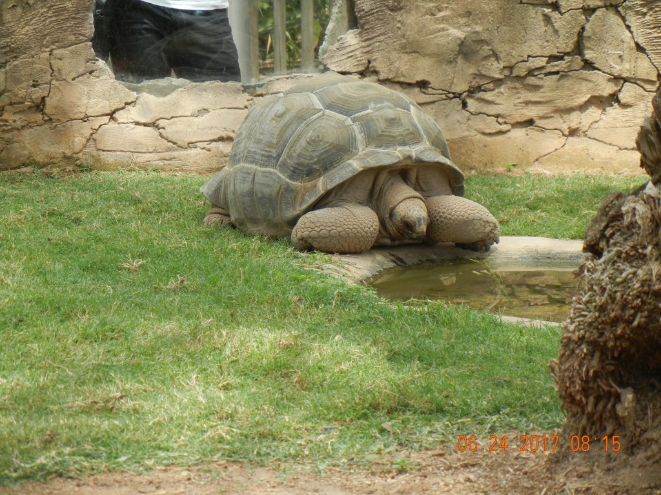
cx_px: 330
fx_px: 3323
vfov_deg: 8.5
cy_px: 248
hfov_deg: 11.4
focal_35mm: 174
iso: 160
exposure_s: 1/303
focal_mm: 31.4
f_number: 4.6
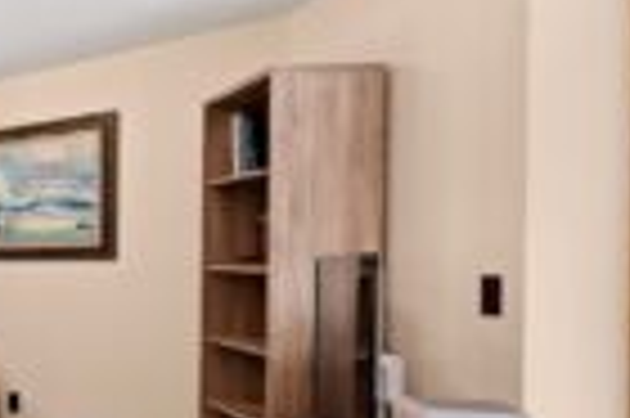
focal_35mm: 40
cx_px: -176
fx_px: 699
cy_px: 276
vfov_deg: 33.1
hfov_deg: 35.0
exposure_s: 1/10
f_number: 5
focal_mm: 14
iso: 400
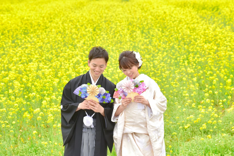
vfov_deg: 14.4
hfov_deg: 21.5
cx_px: 117
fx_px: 618
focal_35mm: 95
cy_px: 78
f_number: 5.6
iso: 1000
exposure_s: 1/640
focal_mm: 95
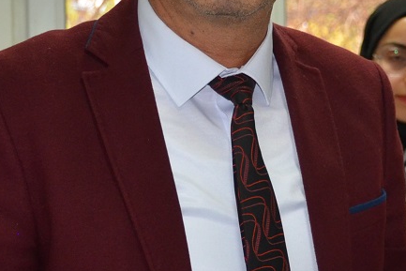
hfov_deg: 12.4
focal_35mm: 166
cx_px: 227
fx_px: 1873
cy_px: 131
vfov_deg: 8.3
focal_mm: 32
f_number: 4
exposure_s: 1/60
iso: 800
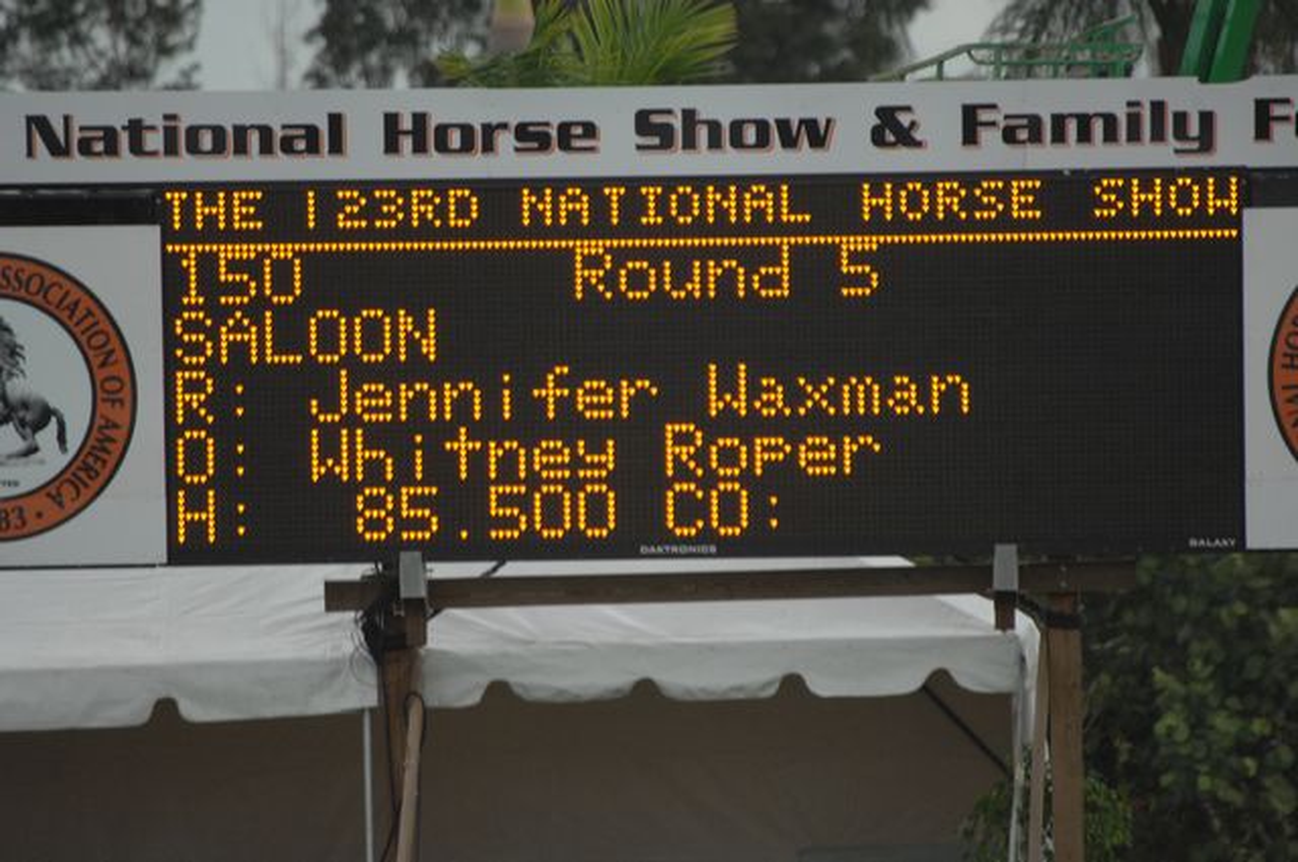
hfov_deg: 2.8
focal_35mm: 750
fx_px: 27007
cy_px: 431
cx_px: 649
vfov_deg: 1.8
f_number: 6.3
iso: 500
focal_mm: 500
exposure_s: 1/500
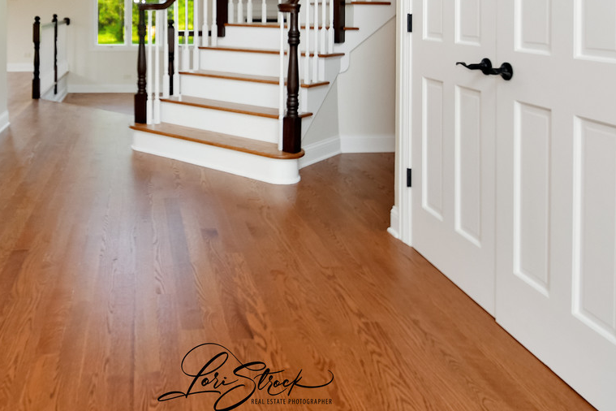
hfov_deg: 56.6
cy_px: -21
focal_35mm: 32
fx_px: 548
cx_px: 174
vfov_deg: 36.1
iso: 400
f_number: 8
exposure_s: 1/1250
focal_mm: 10
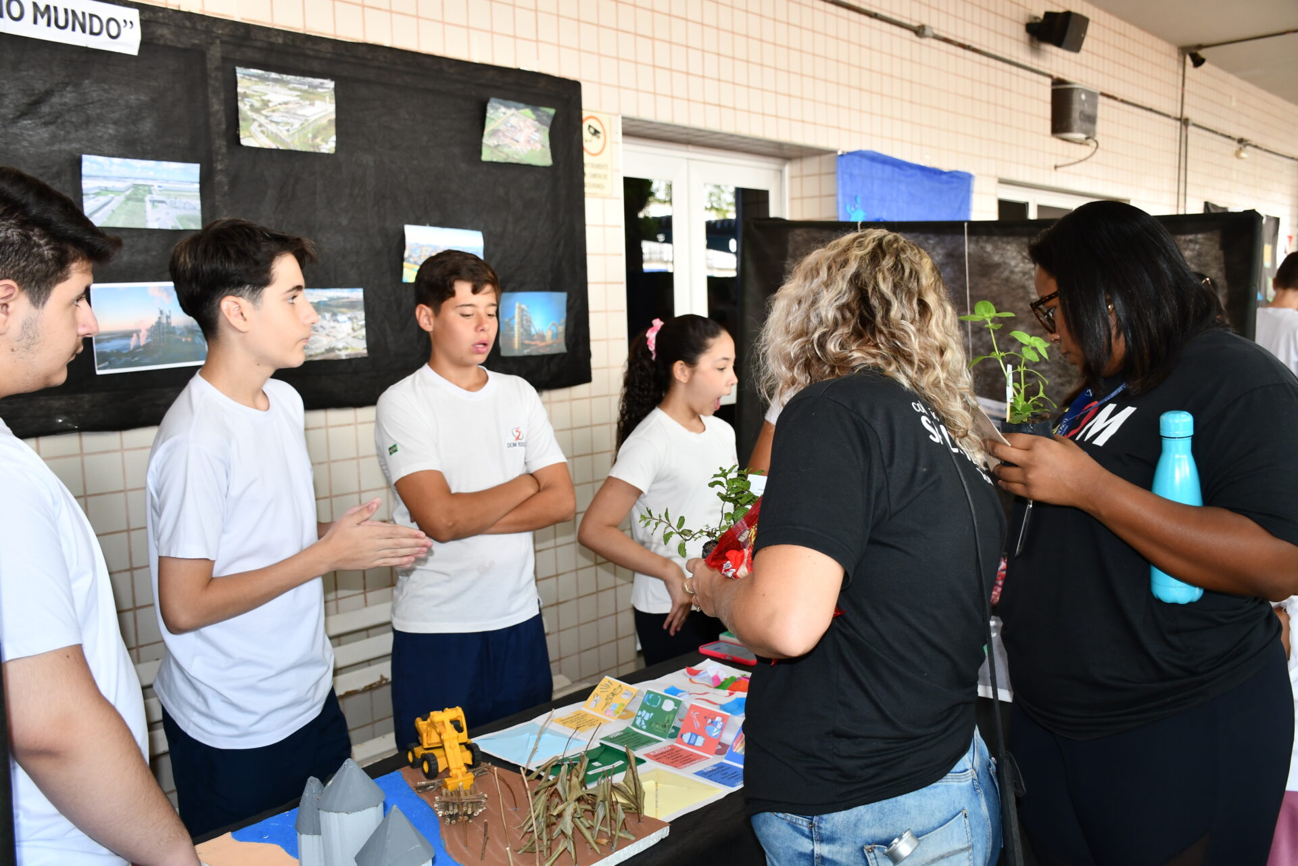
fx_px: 1190
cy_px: 433
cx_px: 649
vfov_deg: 40.0
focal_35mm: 33
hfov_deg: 57.2
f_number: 3.5
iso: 400
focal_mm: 22
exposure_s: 1/80
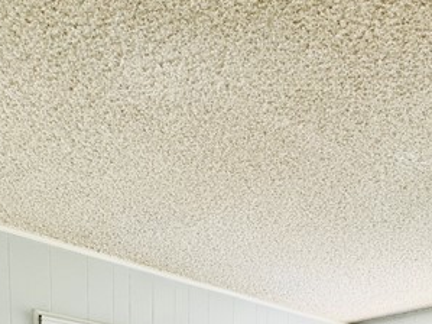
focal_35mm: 48
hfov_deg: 39.3
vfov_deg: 22.1
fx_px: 599
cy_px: 544
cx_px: 279
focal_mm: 2.22
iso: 40
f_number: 2.2
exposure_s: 1/106
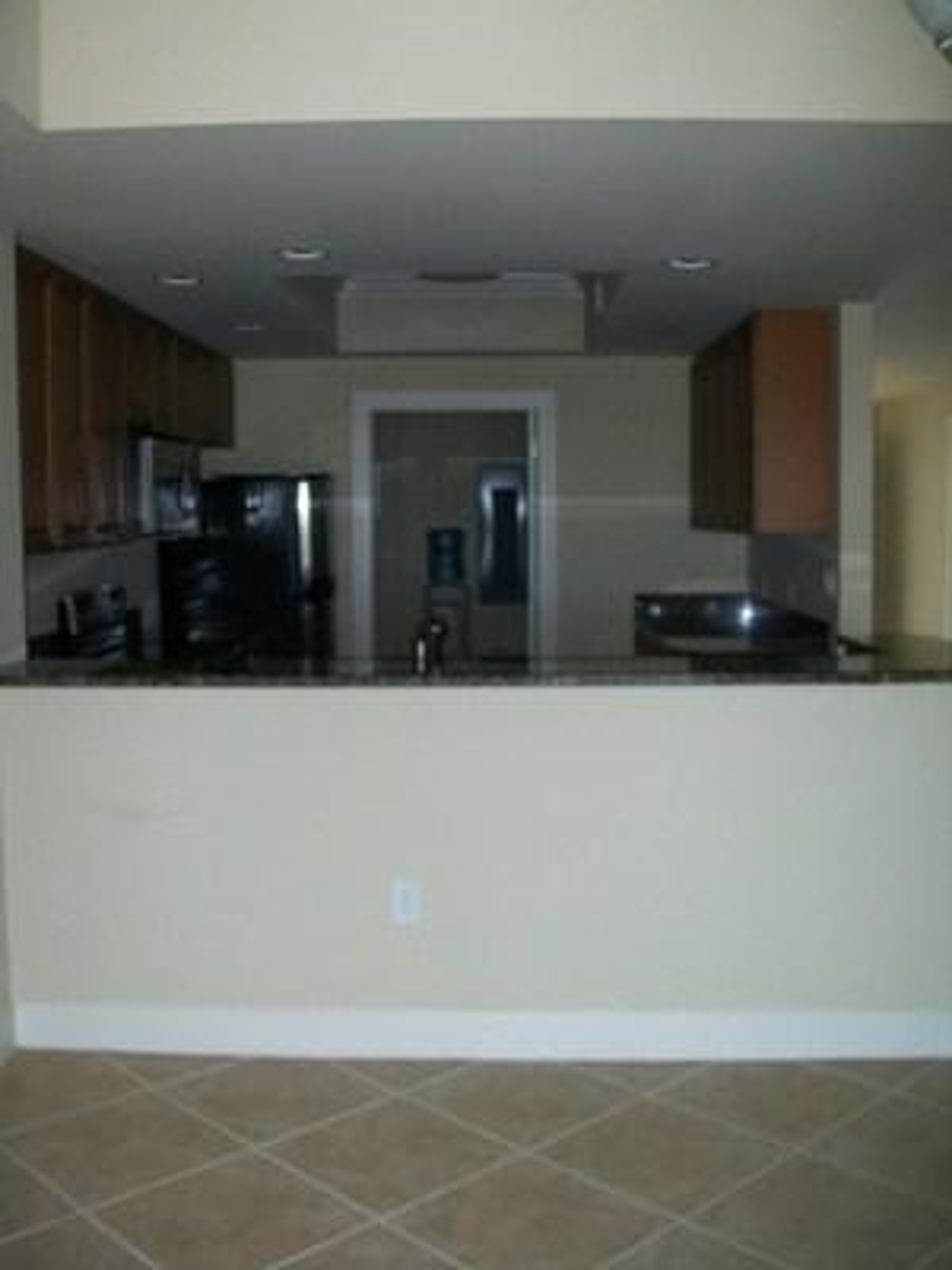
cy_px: 635
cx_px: 476
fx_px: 1320
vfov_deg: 51.4
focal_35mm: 36
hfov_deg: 39.7
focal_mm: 6
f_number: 2.7
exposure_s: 1/60
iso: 160
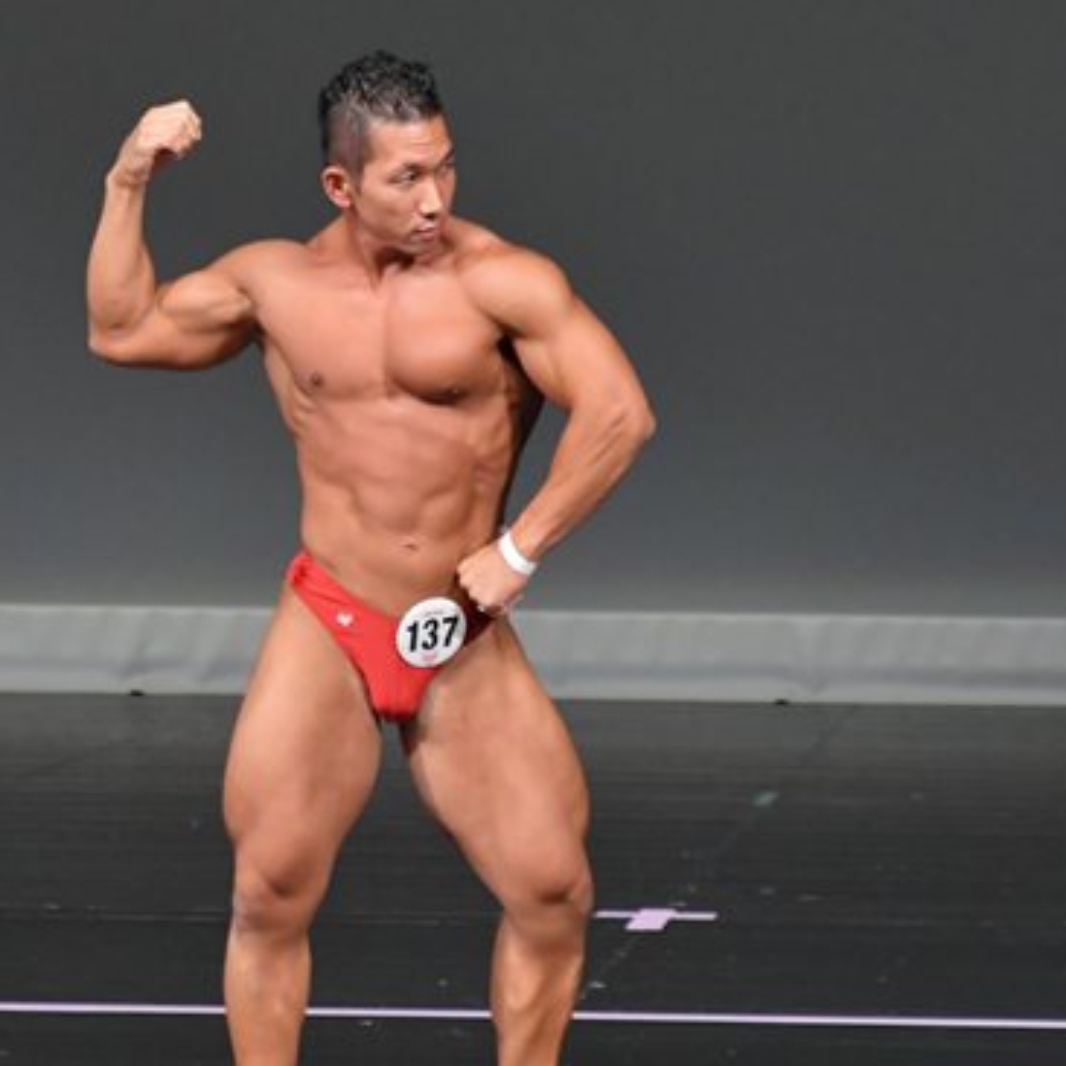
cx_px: 421
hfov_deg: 2.6
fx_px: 23517
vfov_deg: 2.6
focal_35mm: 675
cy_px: 562
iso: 4000
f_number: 5.6
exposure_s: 1/400
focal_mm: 250
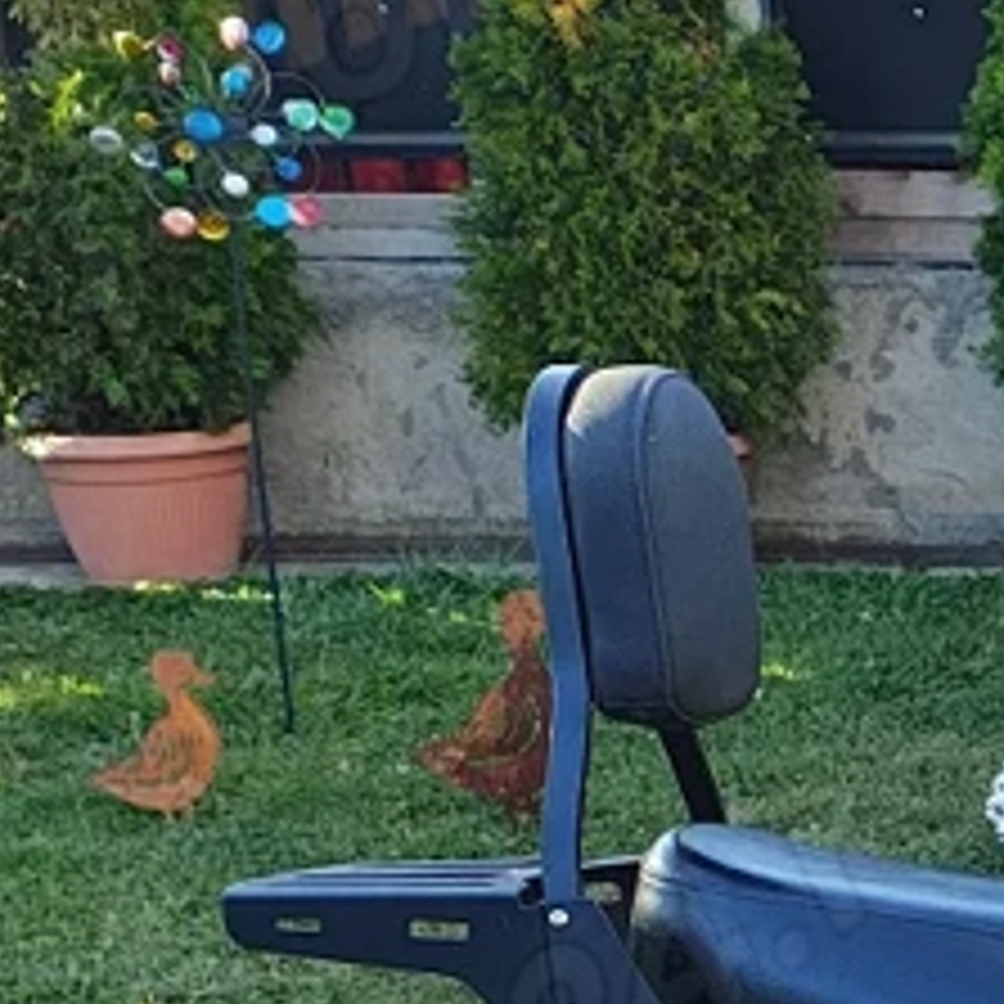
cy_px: 1139
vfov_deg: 16.9
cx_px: 2031
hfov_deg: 14.5
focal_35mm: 99
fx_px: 3249
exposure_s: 1/200
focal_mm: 5.89
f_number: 1.4
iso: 133
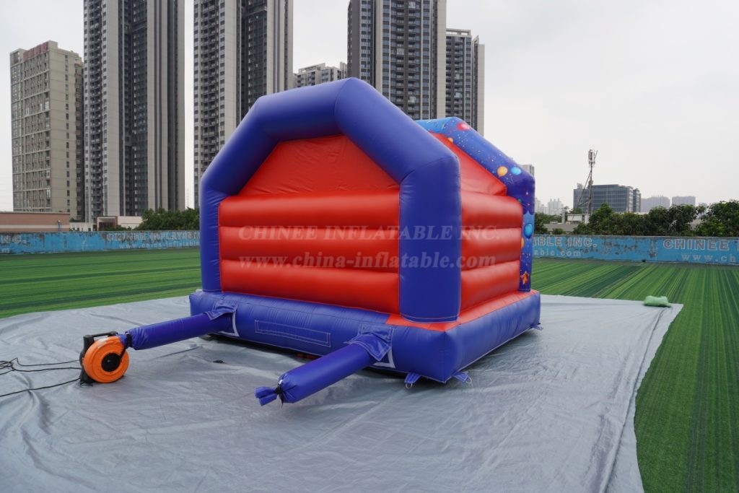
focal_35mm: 24
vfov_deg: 53.1
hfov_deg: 73.7
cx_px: 370
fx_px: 493
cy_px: 246
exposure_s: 1/100
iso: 100
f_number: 6.3
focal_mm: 16
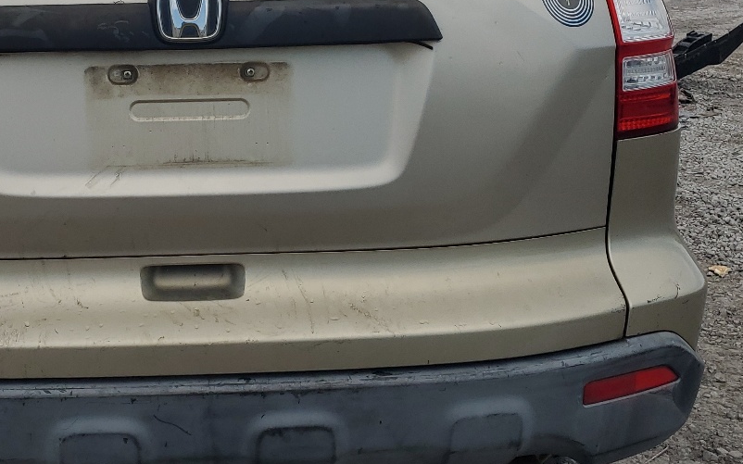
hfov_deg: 36.1
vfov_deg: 23.3
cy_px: 112
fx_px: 1114
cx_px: 185
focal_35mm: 55
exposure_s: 1/3333
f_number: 1.5
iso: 50
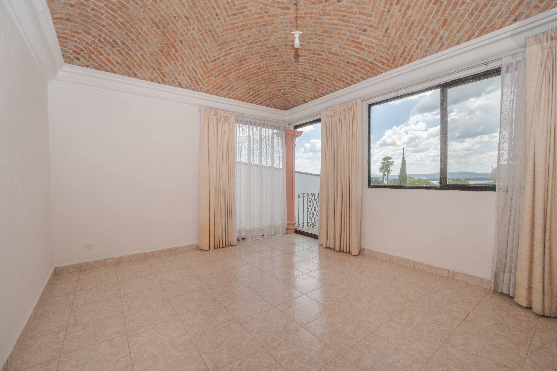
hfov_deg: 100.4
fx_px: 232
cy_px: 186
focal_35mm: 15
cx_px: 278
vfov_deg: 77.2
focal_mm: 15
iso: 400
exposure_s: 1/160
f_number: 20
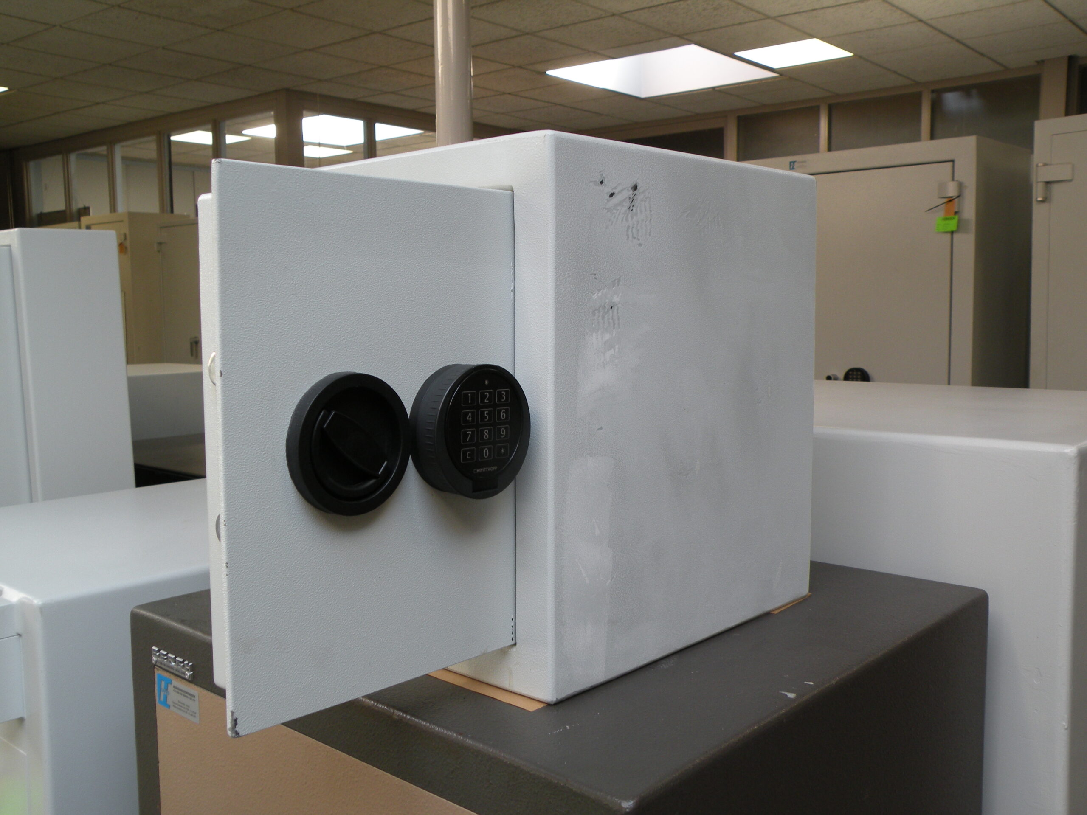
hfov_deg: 55.4
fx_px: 1036
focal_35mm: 33
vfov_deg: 42.9
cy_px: 408
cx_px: 544
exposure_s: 1/59.7
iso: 86
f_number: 3.2
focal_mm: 5.8
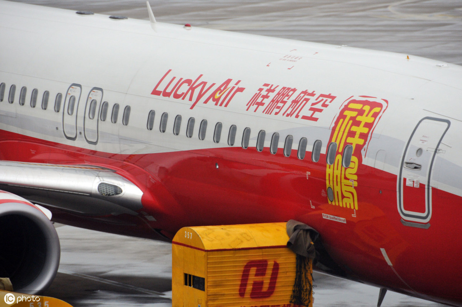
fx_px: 3847
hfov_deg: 6.9
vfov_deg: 4.6
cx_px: 231
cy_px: 154
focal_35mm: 300
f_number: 6.3
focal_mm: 200
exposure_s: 1/160
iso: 500
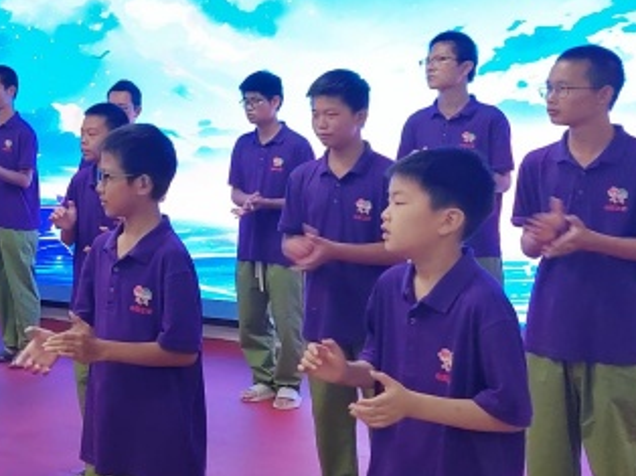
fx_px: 1010
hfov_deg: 32.2
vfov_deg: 26.5
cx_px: -2
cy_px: 207
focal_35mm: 55
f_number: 1.9
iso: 1628
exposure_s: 1/60.2
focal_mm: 5.52
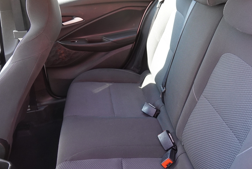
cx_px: 163
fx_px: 250
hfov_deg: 52.7
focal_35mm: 36
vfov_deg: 37.0
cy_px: 67
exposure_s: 1/60
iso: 500
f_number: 4
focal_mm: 17
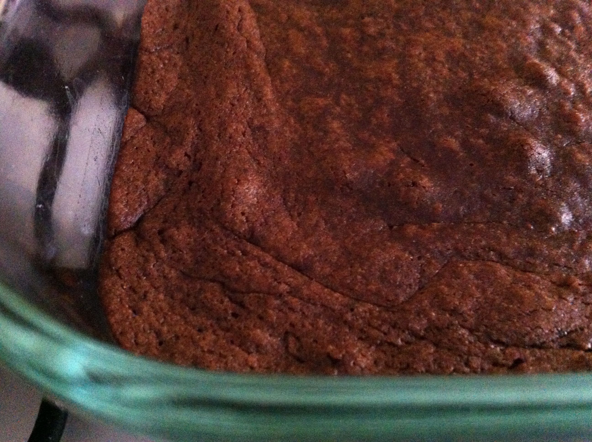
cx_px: 296
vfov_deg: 40.6
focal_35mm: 35
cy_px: 221
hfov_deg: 52.7
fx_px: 598
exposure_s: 1/15
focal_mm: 3.85
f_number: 2.8
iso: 1000
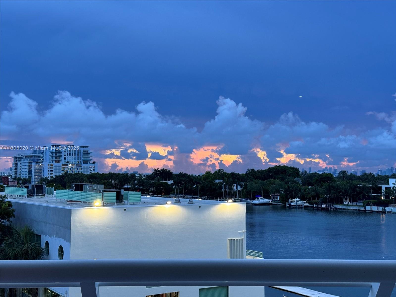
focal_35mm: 48
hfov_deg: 39.7
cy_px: 148
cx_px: 198
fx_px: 549
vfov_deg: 30.3
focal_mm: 6.76
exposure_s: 1/60
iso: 125
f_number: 1.78
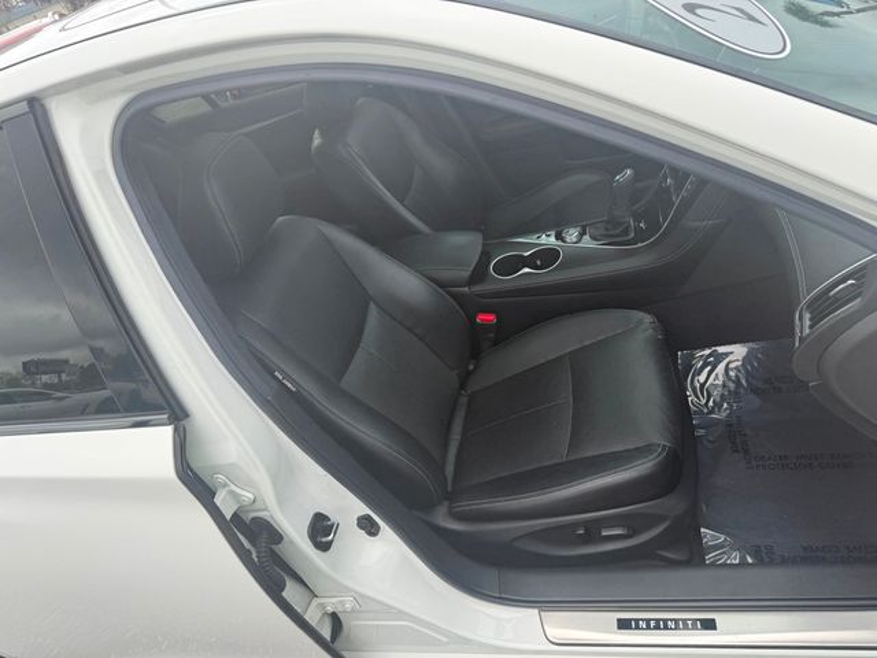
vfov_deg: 56.8
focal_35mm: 24
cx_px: 438
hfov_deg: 71.6
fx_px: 608
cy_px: 329
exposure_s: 1/1271
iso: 100
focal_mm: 6.76
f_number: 1.78
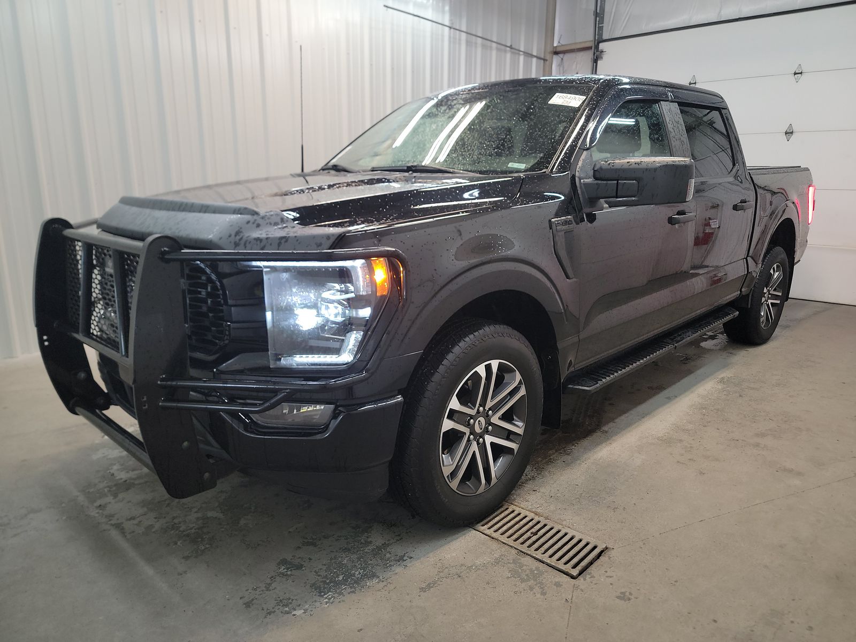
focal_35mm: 24
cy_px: 321
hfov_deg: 71.6
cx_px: 428
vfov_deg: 56.8
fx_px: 593
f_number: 1.8
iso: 210
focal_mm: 6.7
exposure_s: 1/59
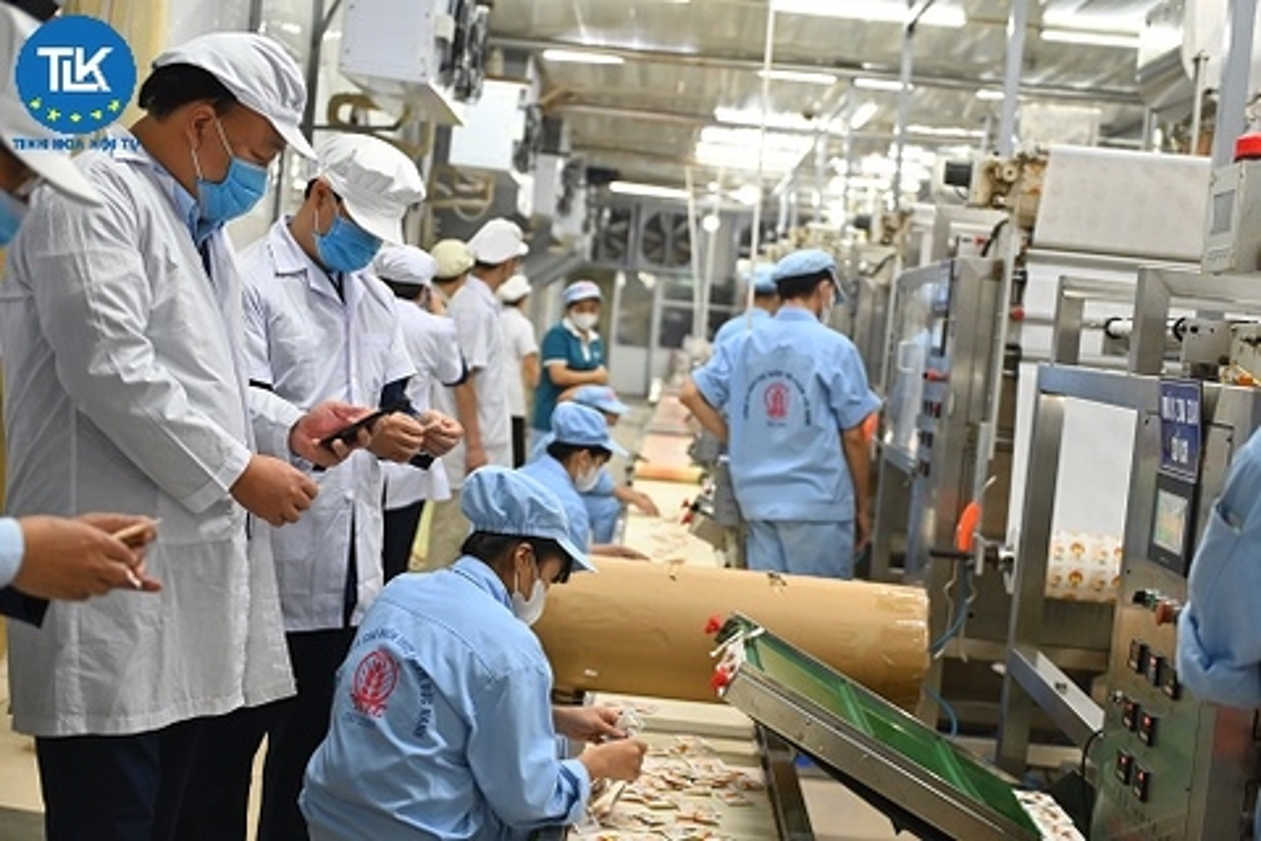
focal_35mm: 48
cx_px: 630
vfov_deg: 28.1
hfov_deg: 41.1
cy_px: 420
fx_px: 1681
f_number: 3.2
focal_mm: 48
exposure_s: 1/250
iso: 2500
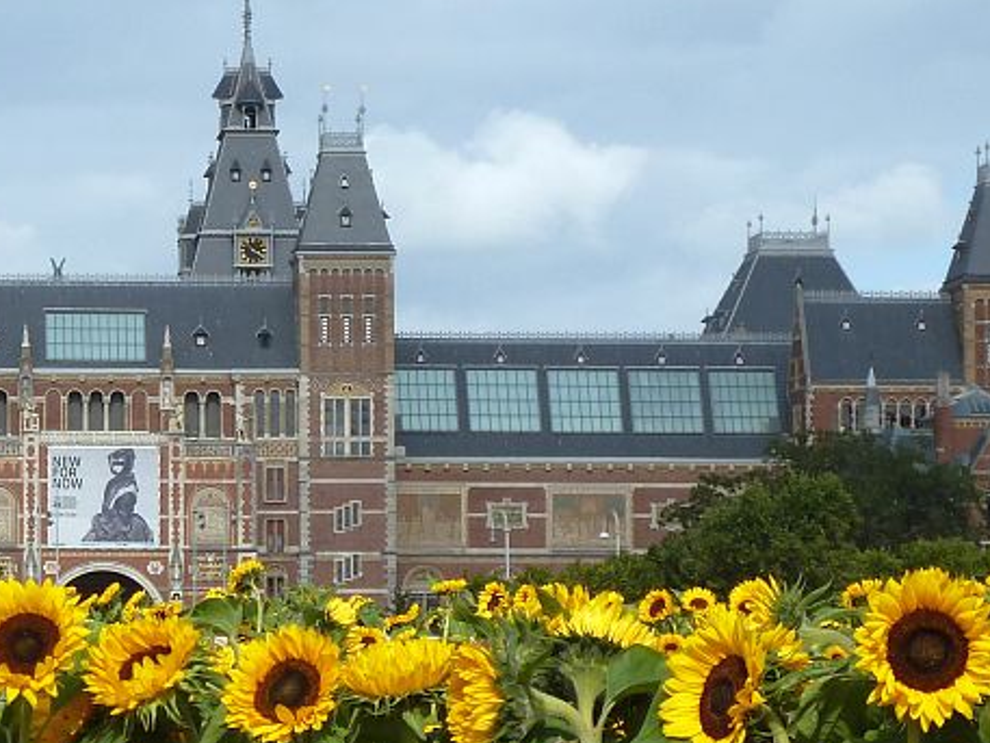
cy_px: 464
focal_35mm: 186
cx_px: 110
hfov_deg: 10.6
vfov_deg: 8.0
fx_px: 5321
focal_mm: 13.7
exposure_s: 1/400
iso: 80
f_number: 5
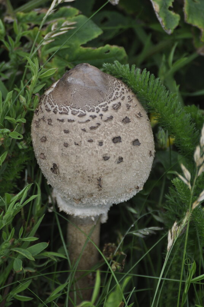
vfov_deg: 4.6
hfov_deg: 3.1
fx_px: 3831
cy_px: 154
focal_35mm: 450
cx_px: 102
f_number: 5.6
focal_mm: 300
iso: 400
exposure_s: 1/1000
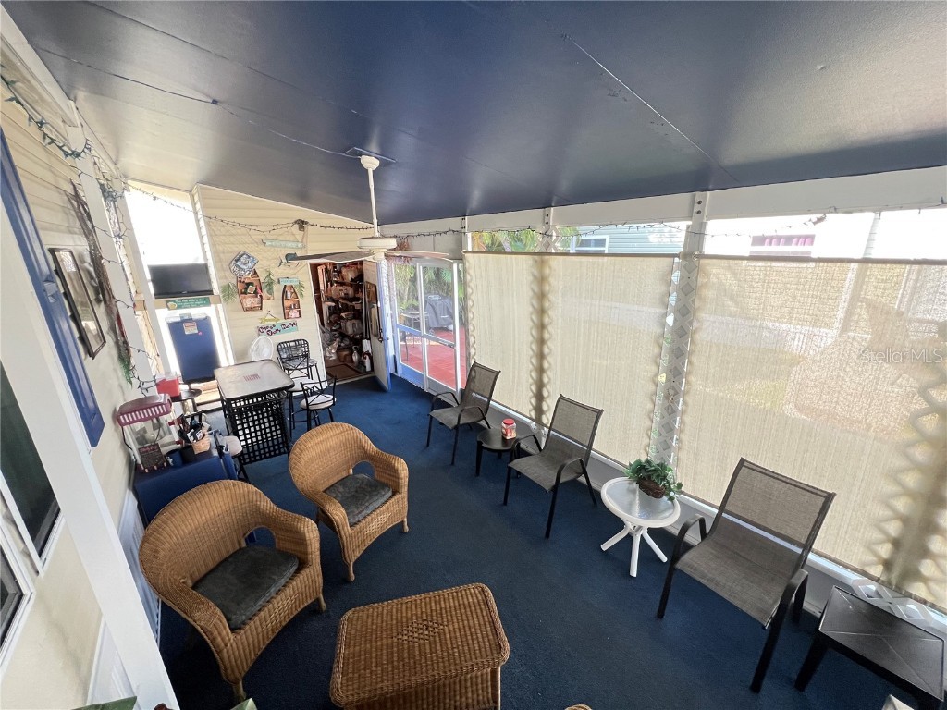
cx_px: 474
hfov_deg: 106.2
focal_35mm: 13
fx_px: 356
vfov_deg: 89.9
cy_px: 355
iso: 250
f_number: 1.8
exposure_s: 1/84
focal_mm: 1.57
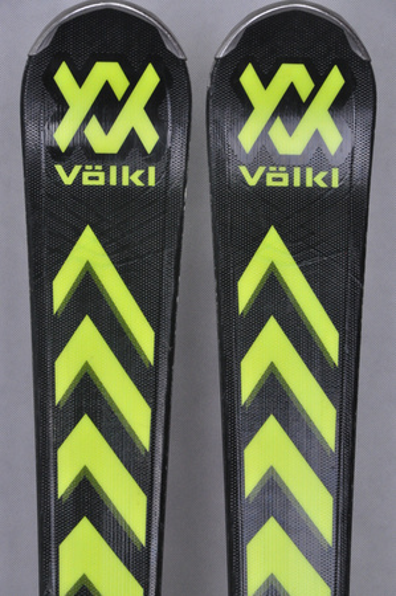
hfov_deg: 8.7
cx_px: 198
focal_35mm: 158
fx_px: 2605
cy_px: 298
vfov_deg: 13.1
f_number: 9.5
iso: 3200
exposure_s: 1/125
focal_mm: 105
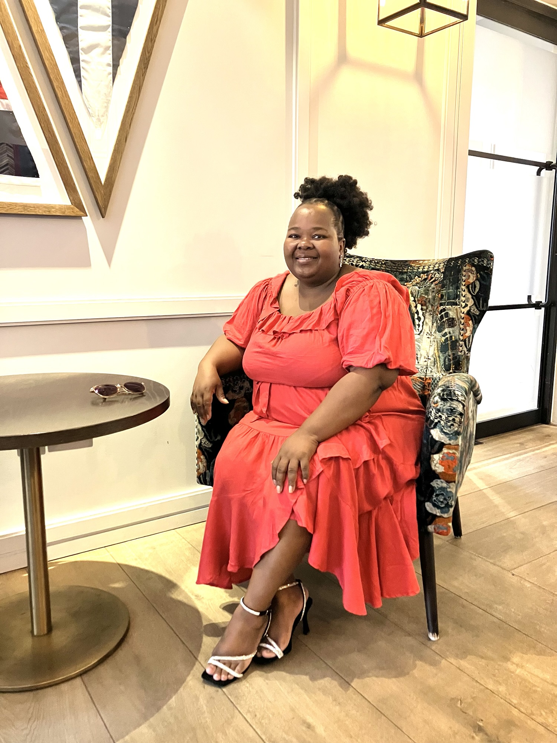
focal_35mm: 28
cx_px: 278
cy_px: 372
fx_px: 601
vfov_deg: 63.4
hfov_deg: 49.7
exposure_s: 1/35
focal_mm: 3.99
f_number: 1.8
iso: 400
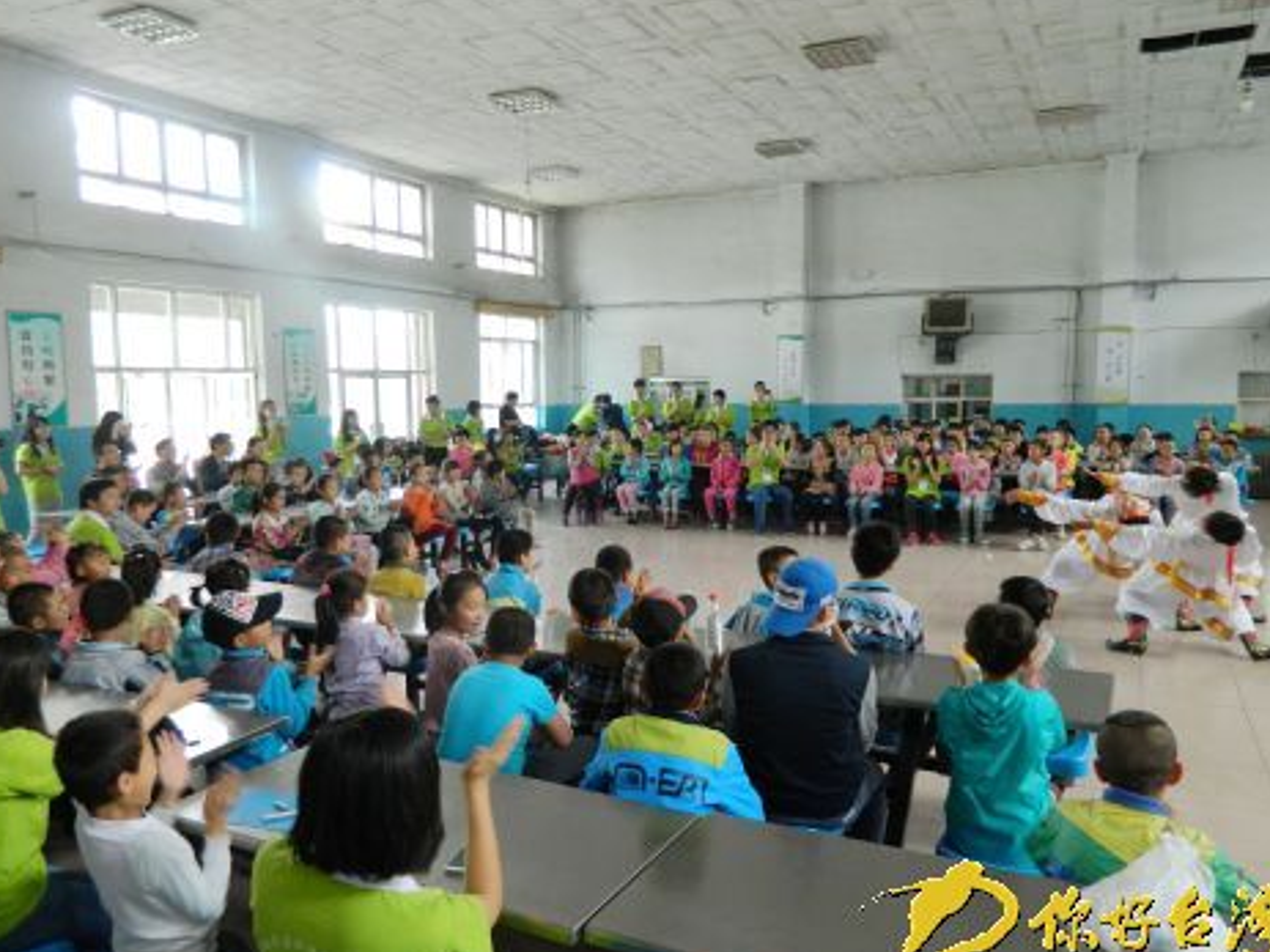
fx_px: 990
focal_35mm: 27
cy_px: 498
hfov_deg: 65.3
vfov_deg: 51.3
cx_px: 650
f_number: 3.1
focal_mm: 4.5
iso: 200
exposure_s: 1/30
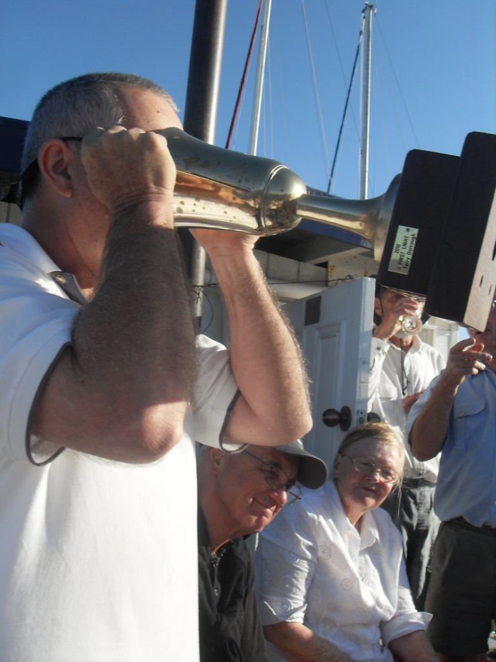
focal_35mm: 37
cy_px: 331
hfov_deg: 38.7
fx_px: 707
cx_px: 248
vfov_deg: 50.1
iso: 80
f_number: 8.9
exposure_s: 1/90
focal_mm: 6.3
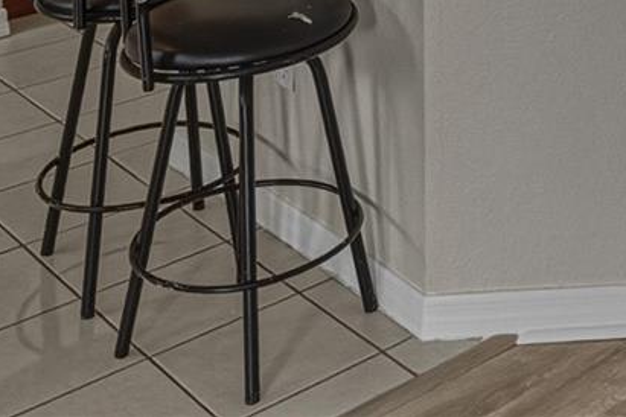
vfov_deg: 15.2
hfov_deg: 24.5
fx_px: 1287
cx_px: 775
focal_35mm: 74
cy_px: -393
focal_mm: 19
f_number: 2.8
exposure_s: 1/1600
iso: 500
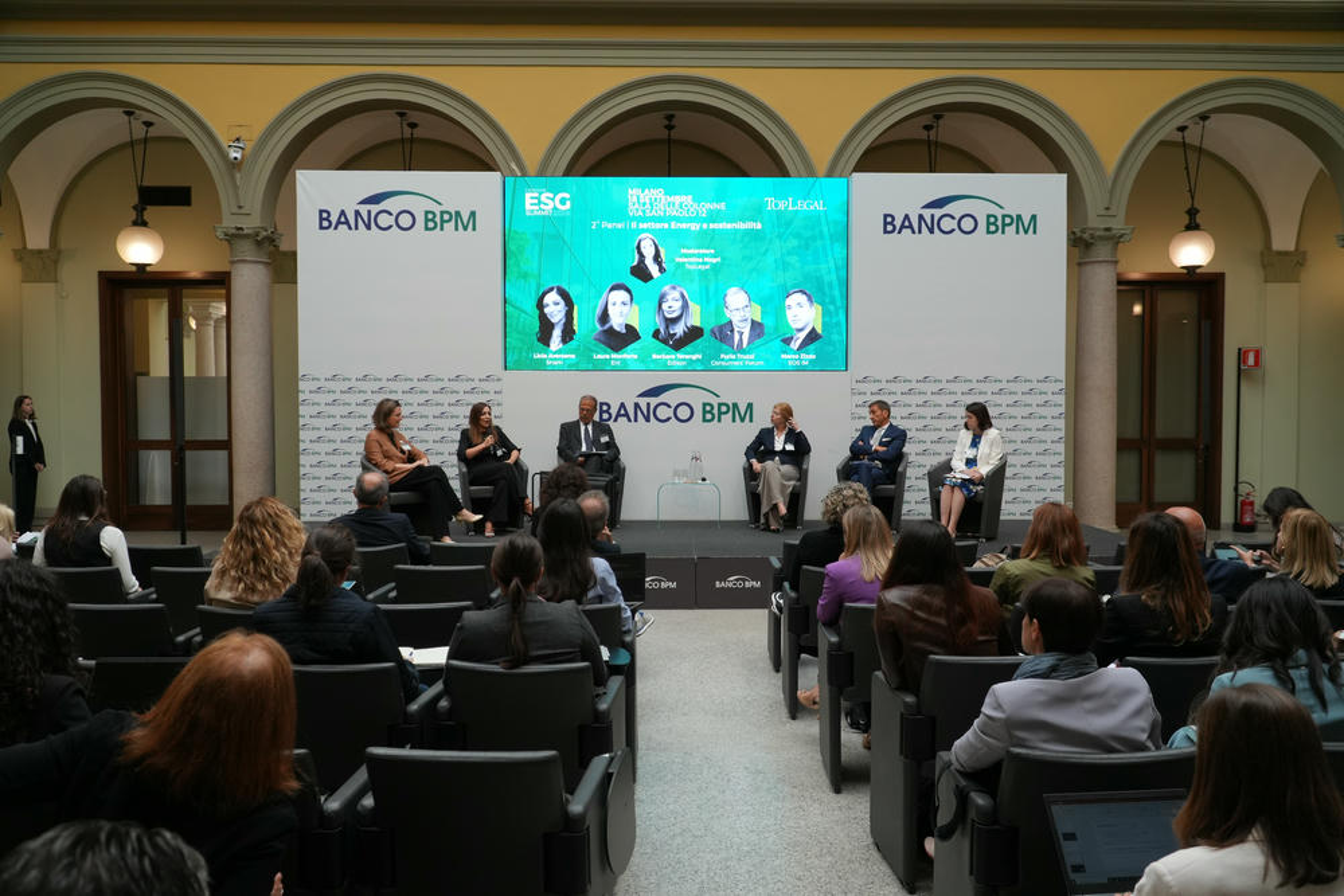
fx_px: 1008
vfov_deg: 47.9
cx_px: 672
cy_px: 448
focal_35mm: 27
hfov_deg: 67.4
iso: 1000
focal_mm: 18
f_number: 4
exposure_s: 1/160
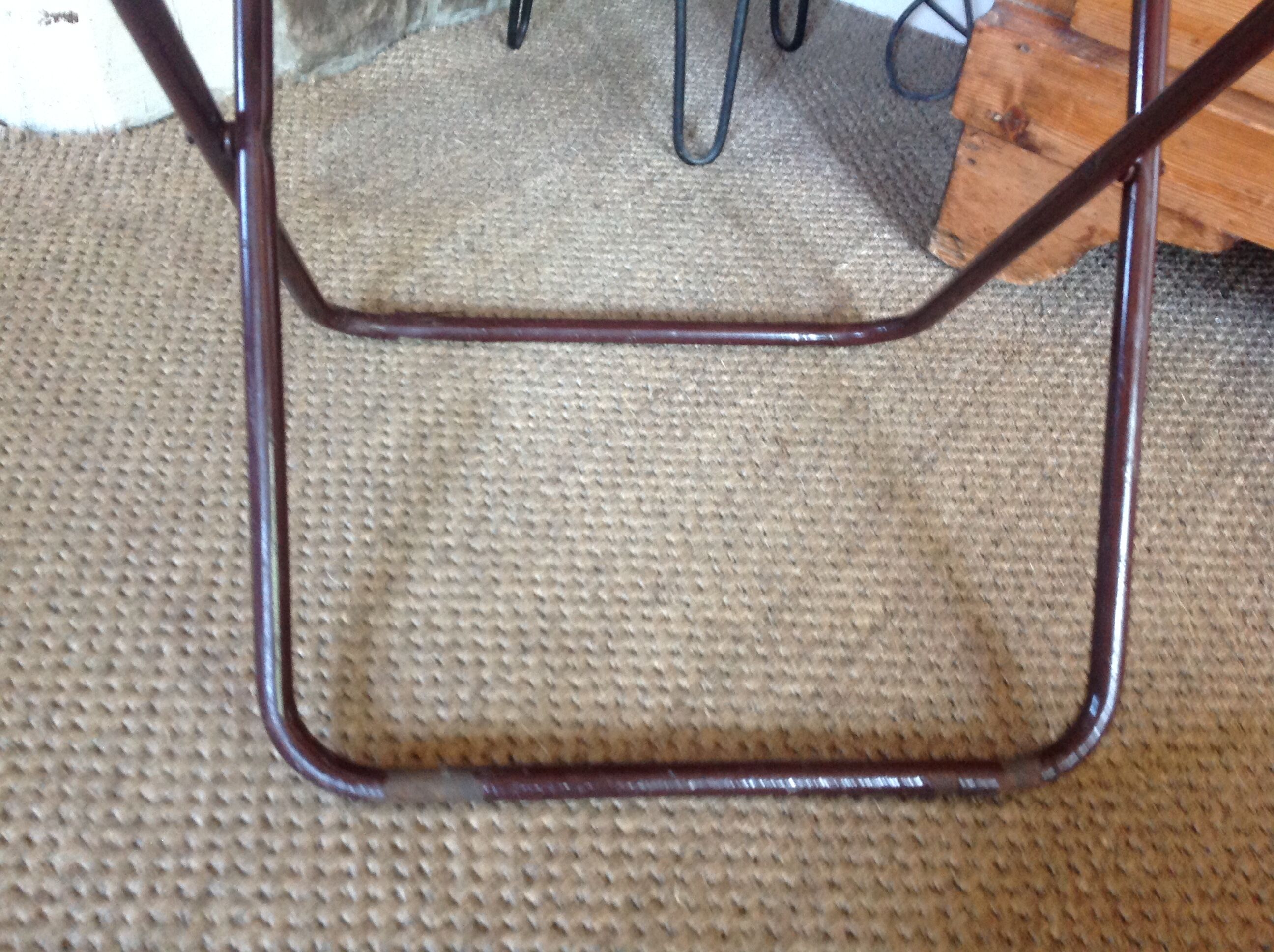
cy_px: 476
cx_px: 637
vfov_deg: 40.6
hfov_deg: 52.7
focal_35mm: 35
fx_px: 1286
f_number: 2.4
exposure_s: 1/15
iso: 200
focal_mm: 4.28
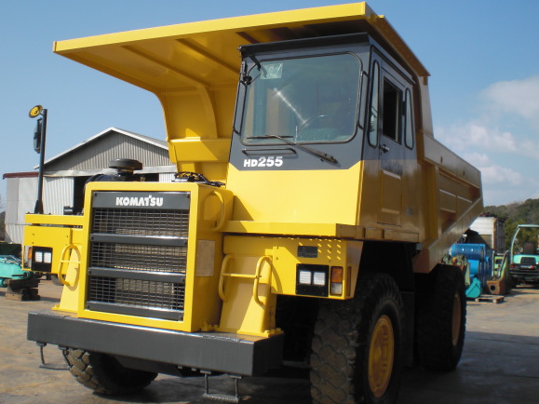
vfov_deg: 34.3
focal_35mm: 42
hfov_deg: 44.8
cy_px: 207
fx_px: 654
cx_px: 256
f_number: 5.6
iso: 64
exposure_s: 1/320
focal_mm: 6.3
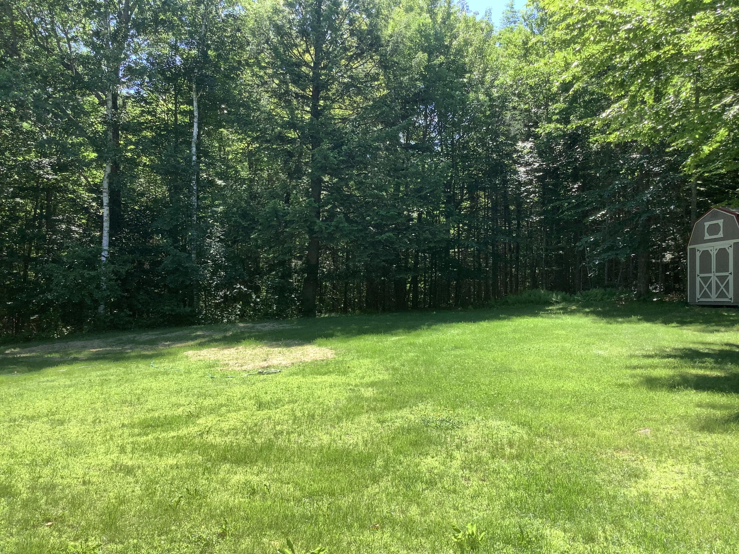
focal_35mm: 31
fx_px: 662
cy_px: 277
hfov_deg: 58.4
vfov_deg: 45.4
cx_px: 370
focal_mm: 3.3
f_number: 2.4
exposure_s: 1/397
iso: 25
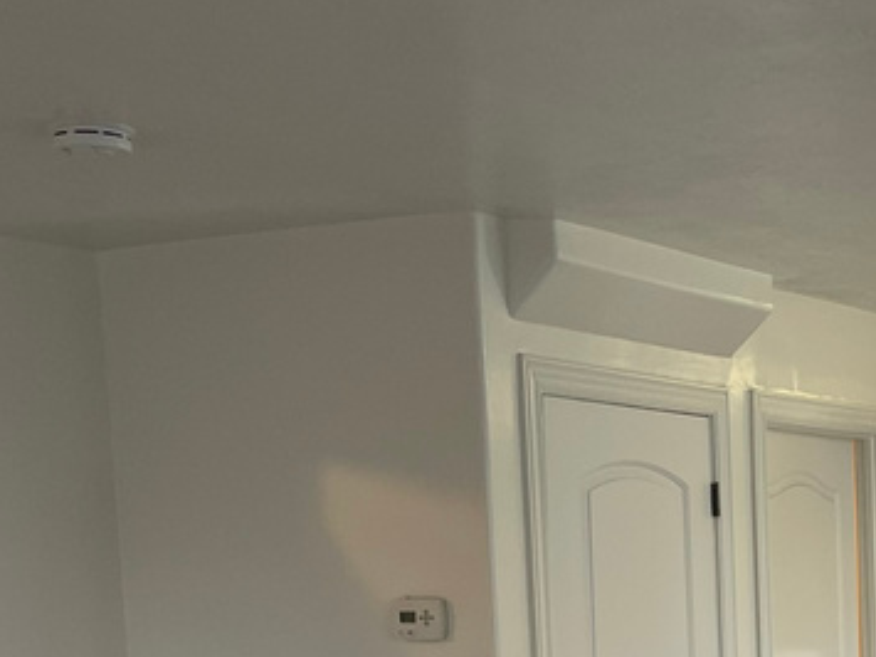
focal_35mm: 75
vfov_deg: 18.9
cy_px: 716
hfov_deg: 24.5
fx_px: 1897
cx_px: 920
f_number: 1.6
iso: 125
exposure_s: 1/120
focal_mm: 4.2
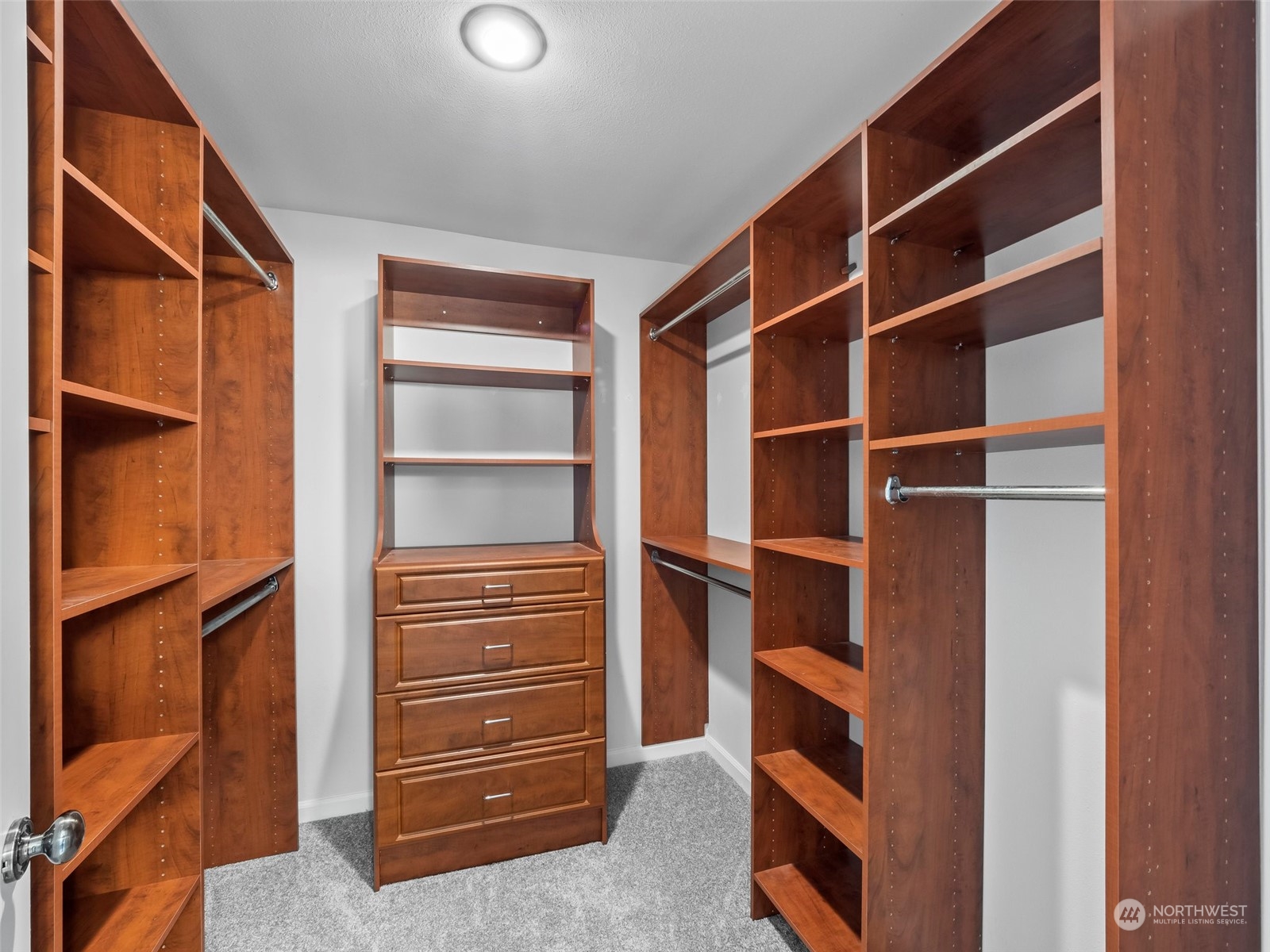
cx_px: 635
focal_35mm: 14
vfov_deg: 85.7
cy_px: 476
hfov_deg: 102.1
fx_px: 514
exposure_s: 13
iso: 100
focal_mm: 7
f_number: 9
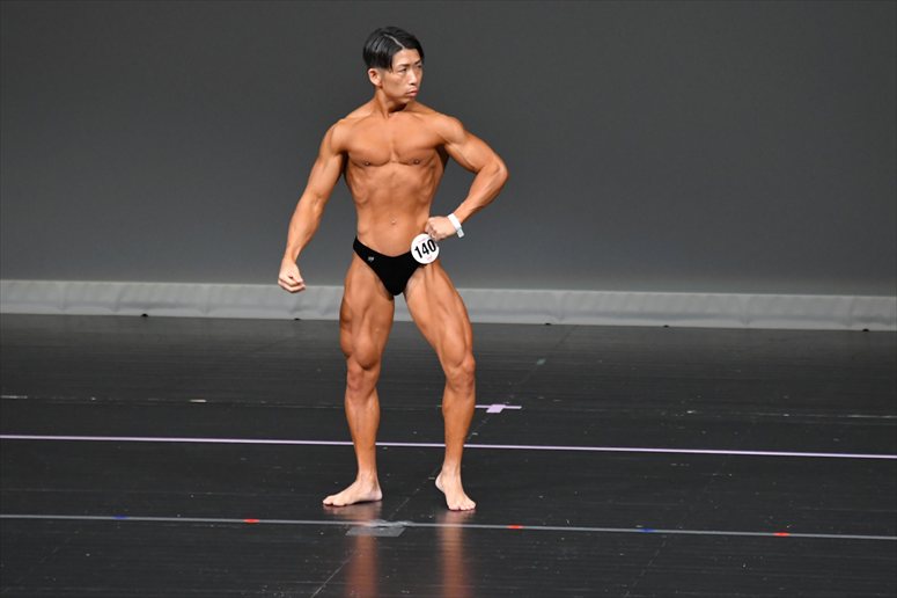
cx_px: 448
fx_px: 8592
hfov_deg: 6.0
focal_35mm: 345
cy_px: 299
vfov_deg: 4.0
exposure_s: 1/400
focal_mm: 230
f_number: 5.6
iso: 4000
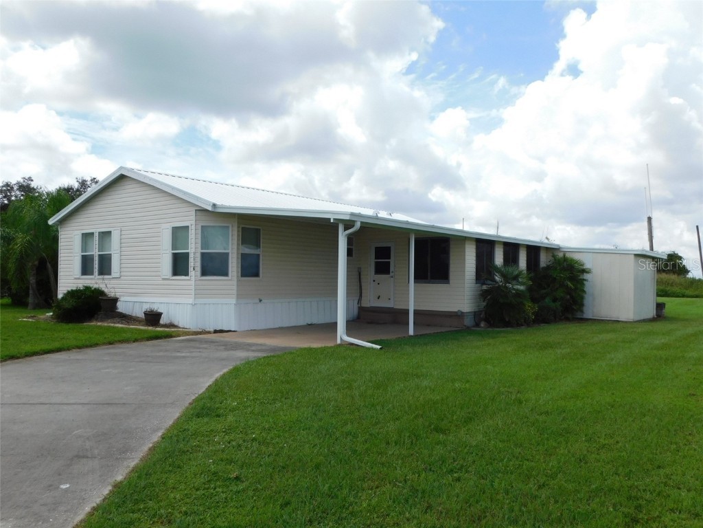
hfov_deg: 60.0
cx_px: 352
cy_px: 264
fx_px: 609
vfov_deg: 46.8
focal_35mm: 30
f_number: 3.2
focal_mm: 5.3
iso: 125
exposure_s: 1/1250
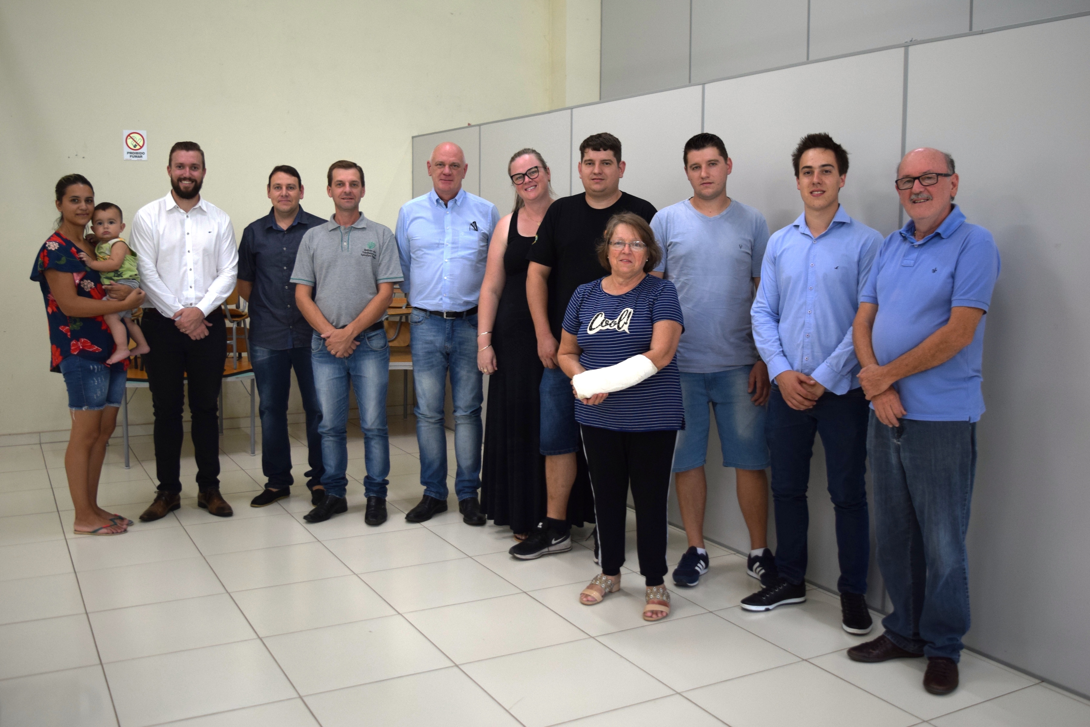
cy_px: 364
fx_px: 1045
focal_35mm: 34
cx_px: 545
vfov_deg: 38.4
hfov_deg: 55.1
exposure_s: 1/60
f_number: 4
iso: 640
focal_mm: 23
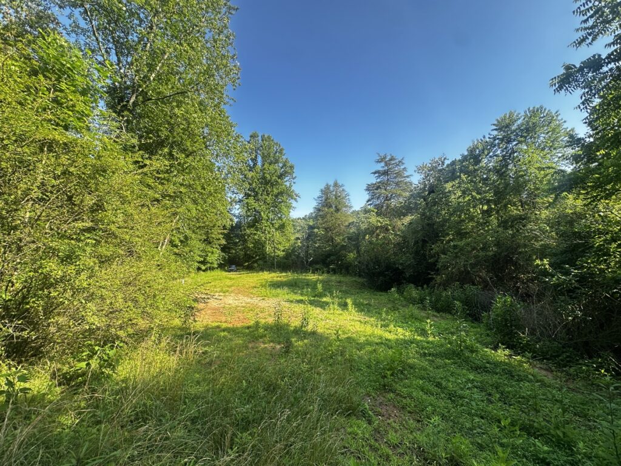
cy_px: 233
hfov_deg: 102.1
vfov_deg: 85.7
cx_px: 310
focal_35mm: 14
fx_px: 251
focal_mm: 2.22
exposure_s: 1/223
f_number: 2.2
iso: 40
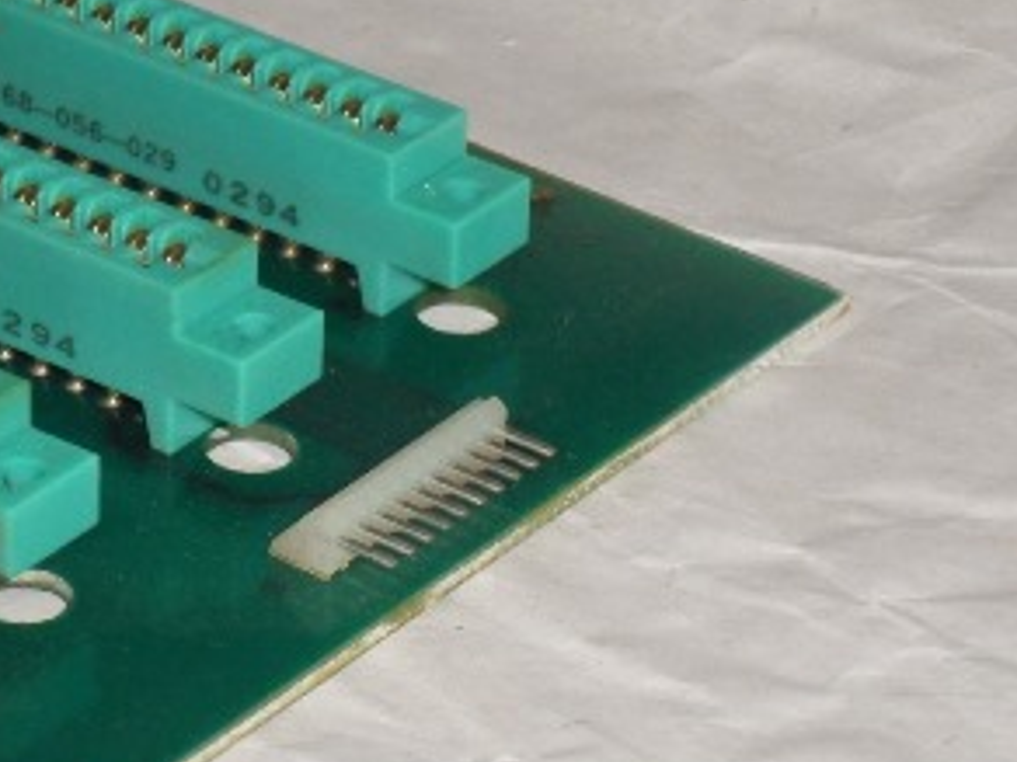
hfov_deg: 9.2
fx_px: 6317
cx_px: 407
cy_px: 508
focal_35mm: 215
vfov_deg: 6.9
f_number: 16.4
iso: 320
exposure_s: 1/60
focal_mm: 25
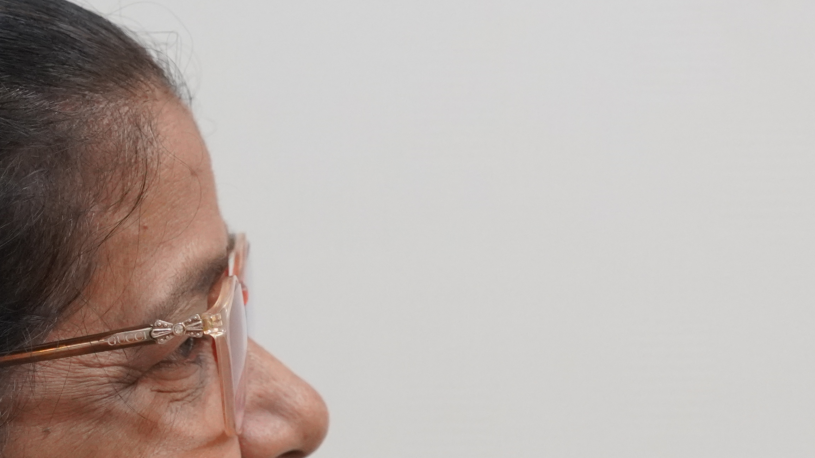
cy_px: 360
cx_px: 25
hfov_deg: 16.7
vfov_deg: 9.6
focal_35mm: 126
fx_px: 2731
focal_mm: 31
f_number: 4
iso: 2500
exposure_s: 1/160
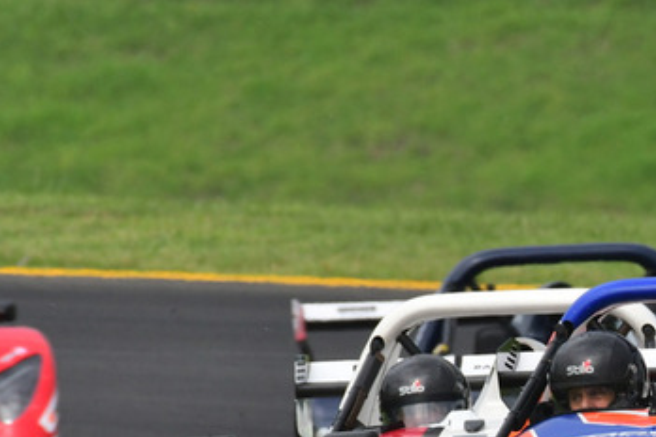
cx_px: 752
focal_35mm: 1585
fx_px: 28880
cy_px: 307
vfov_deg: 0.9
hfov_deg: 1.3
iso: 500
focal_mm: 460
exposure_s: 1/640
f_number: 10
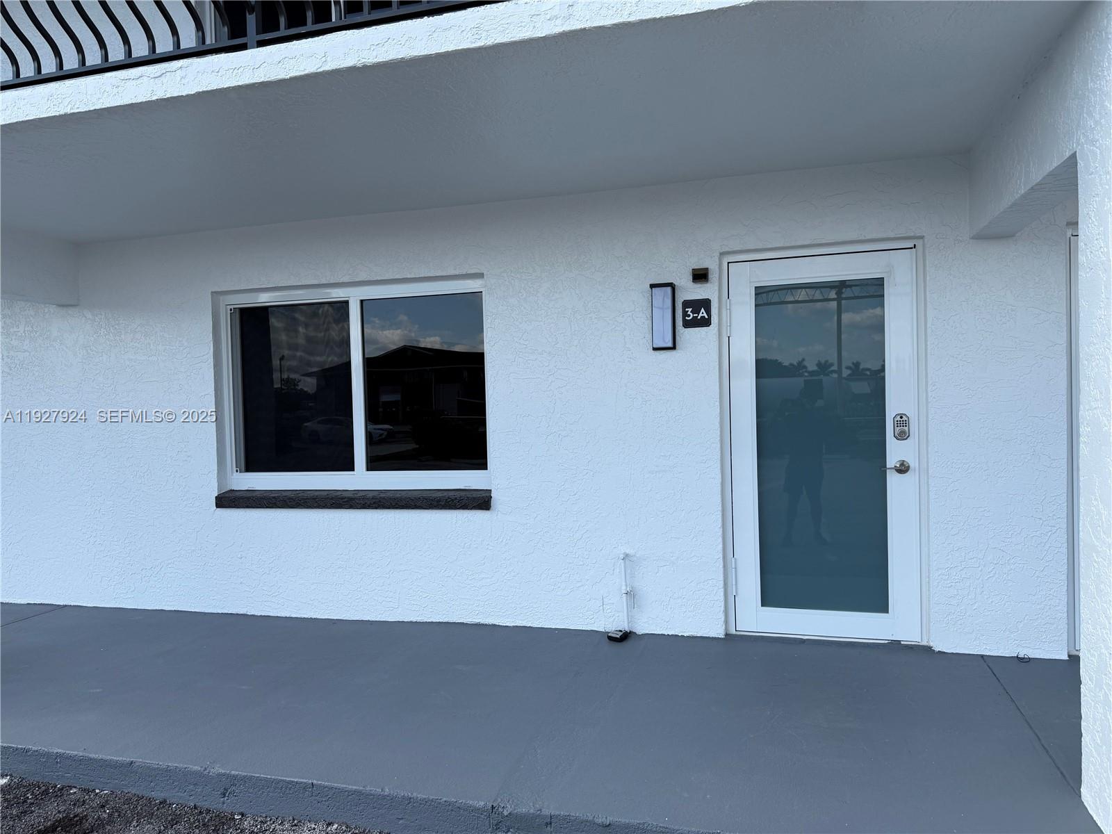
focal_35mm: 24
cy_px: 417
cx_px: 556
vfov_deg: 56.8
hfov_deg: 71.6
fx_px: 771
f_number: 1.78
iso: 80
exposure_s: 1/2370
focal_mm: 6.76
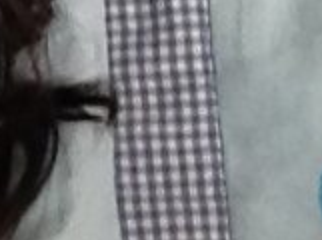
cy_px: 444
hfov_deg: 7.3
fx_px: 2441
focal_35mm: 263
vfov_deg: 5.5
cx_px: -270
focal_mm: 2.15
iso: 125
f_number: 2.4
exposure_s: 1/30
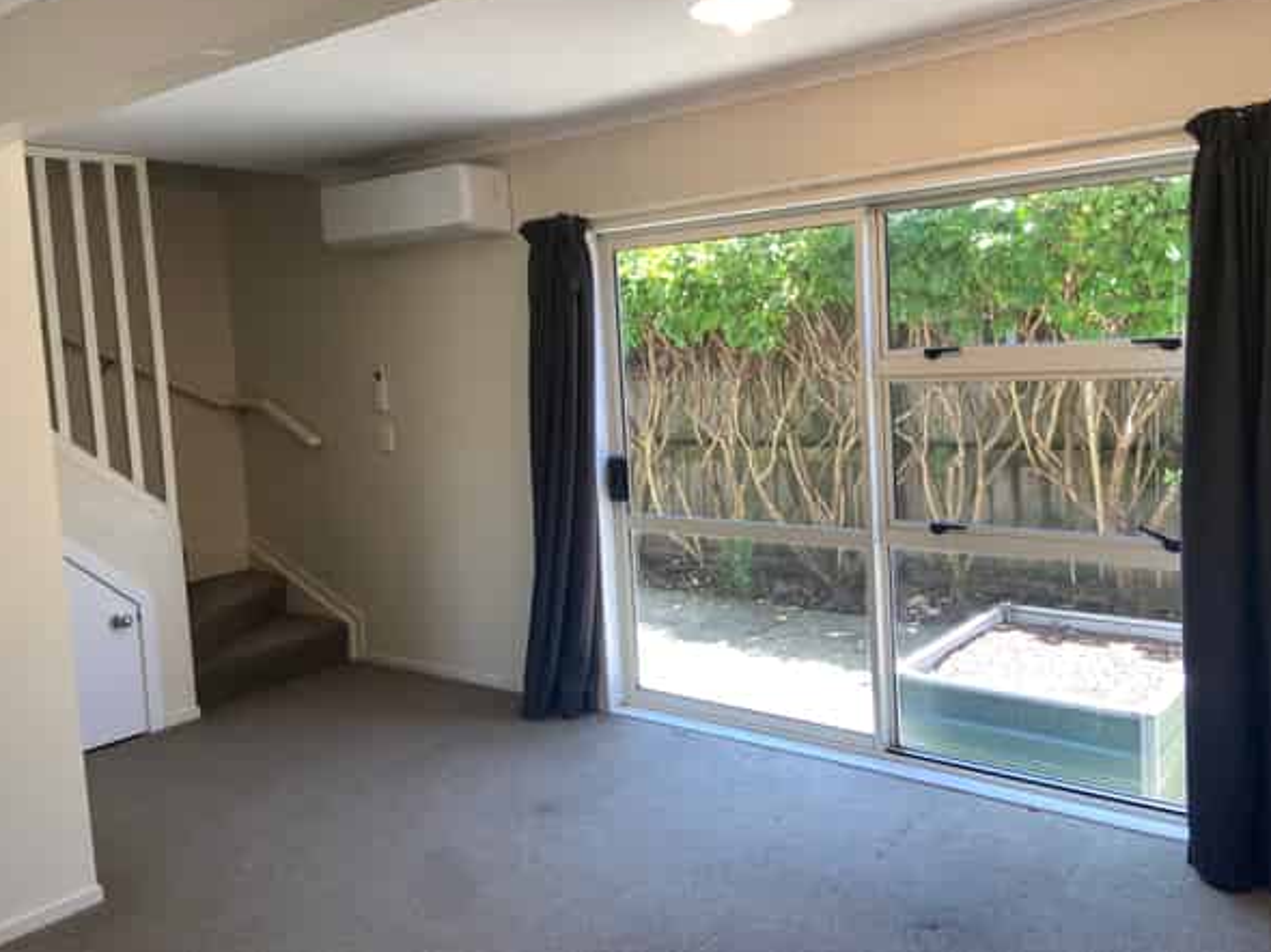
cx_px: 702
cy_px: 430
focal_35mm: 29
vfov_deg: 48.1
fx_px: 1064
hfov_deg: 61.5
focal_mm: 4.25
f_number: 1.8
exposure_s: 1/100
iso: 40
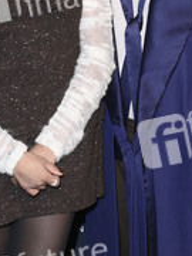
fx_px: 791
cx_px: 81
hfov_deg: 13.8
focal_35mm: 107
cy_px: 64
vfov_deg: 18.3
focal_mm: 50
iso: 800
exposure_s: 1/250
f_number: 6.3
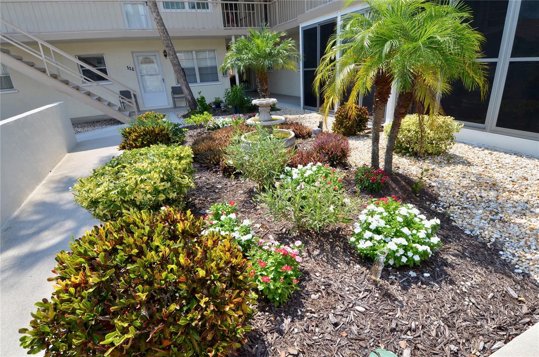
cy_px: 178
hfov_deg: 53.2
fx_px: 538
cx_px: 270
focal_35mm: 36
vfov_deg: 36.7
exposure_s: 1/250
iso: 125
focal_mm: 24
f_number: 8
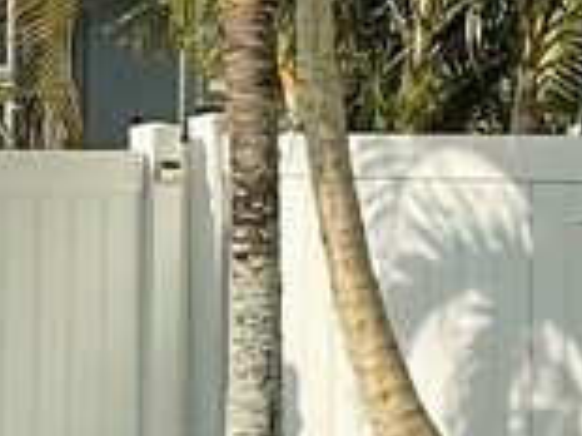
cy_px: 470
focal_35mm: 192
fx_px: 3226
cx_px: -38
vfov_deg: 7.7
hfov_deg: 10.2
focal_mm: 3
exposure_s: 1/1534
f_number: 1.8
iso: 16
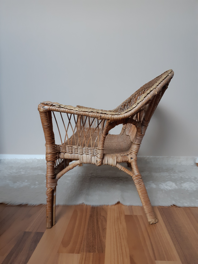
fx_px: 198
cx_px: 99
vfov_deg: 67.3
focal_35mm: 26
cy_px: 132
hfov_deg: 53.1
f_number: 1.7
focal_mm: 3.93
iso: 100
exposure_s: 1/50
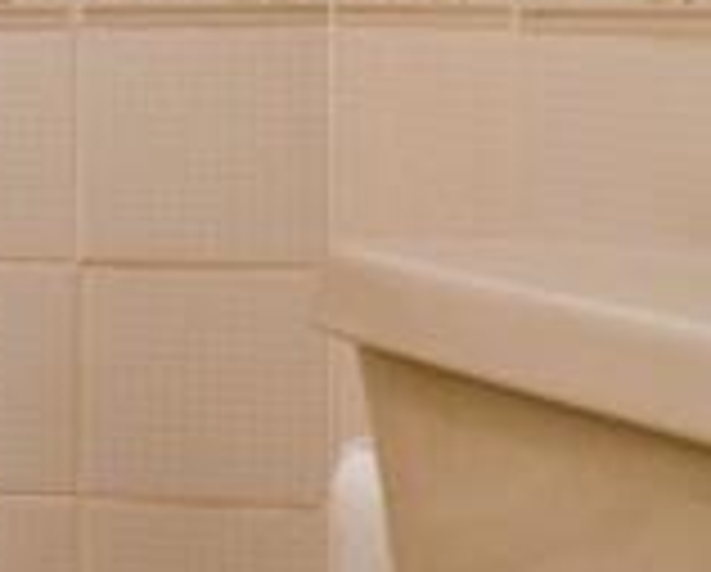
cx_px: -1580
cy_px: 29
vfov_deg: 17.8
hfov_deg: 10.6
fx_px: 1792
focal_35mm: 85
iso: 800
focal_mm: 14
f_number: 8
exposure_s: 1/60
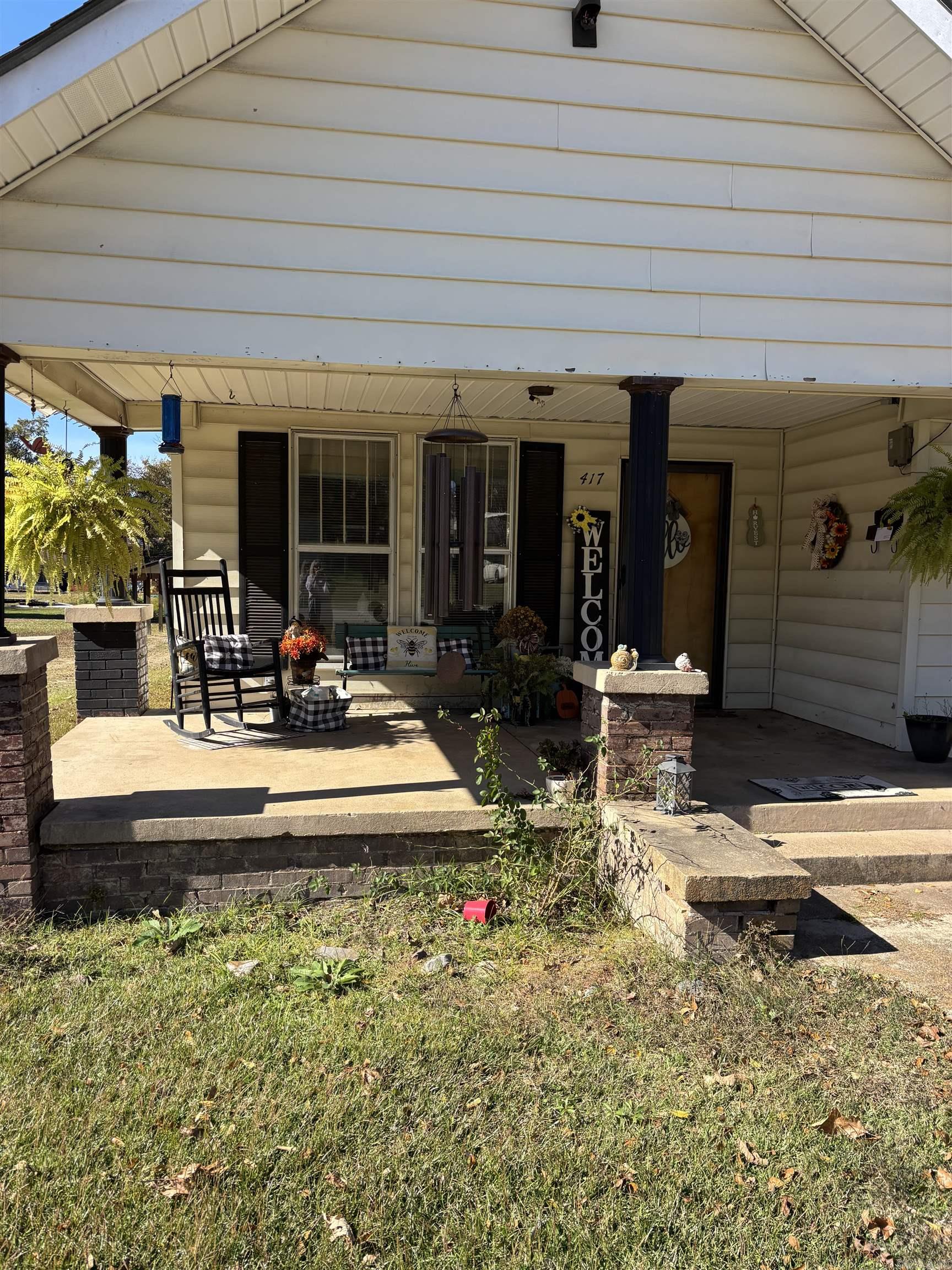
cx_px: 476
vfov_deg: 67.3
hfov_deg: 53.1
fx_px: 953
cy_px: 635
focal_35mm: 26
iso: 50
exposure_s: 1/1399
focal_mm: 5.96
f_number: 1.6
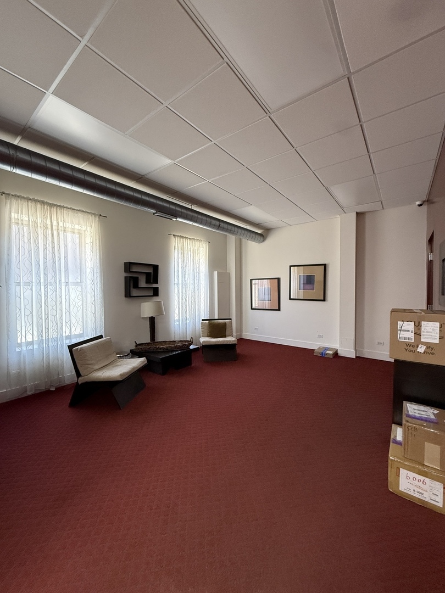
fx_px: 240
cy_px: 296
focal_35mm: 14
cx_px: 222
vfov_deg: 102.1
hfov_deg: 85.7
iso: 500
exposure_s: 1/120
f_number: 2.2
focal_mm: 2.22
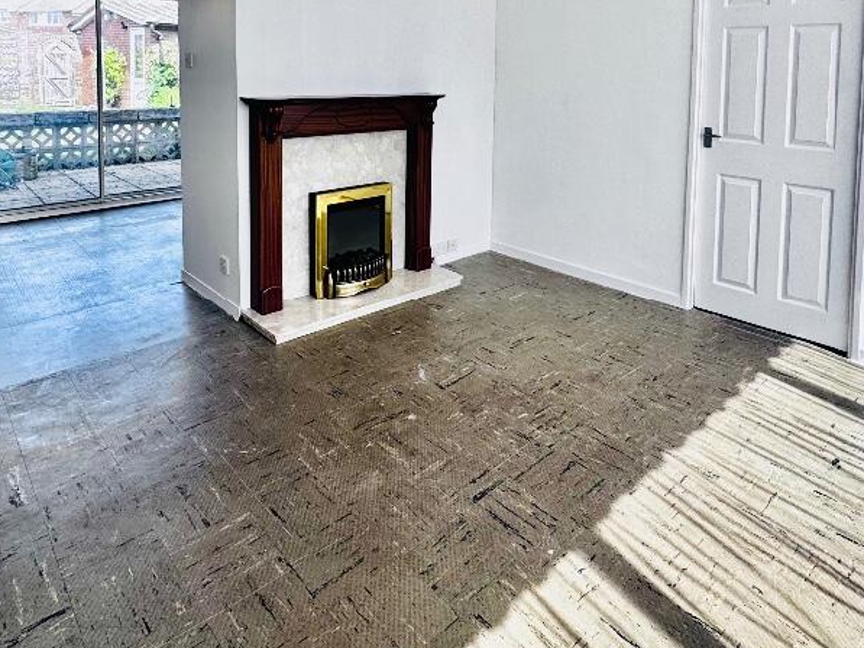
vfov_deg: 52.1
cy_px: 103
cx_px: 447
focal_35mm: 24
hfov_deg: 71.6
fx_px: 599
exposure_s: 1/293
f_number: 2.2
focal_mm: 2.22
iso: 40
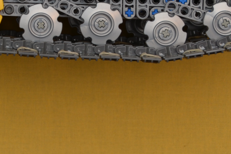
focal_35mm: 269
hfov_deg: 7.6
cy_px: -102
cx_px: -82
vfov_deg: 5.1
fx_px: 1726
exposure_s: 1/60
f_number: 8
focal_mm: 52
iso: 100
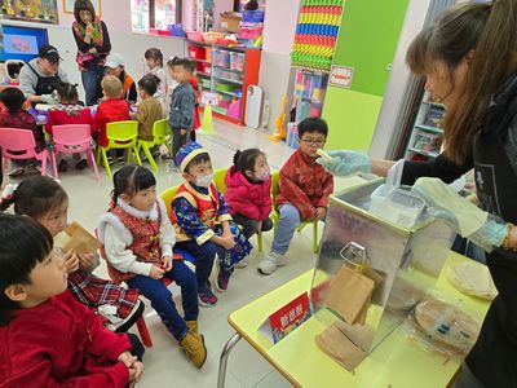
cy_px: 194
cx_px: 258
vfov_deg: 58.9
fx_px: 344
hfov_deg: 73.9
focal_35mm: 23
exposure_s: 1/100
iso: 200
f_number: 1.8
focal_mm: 5.4
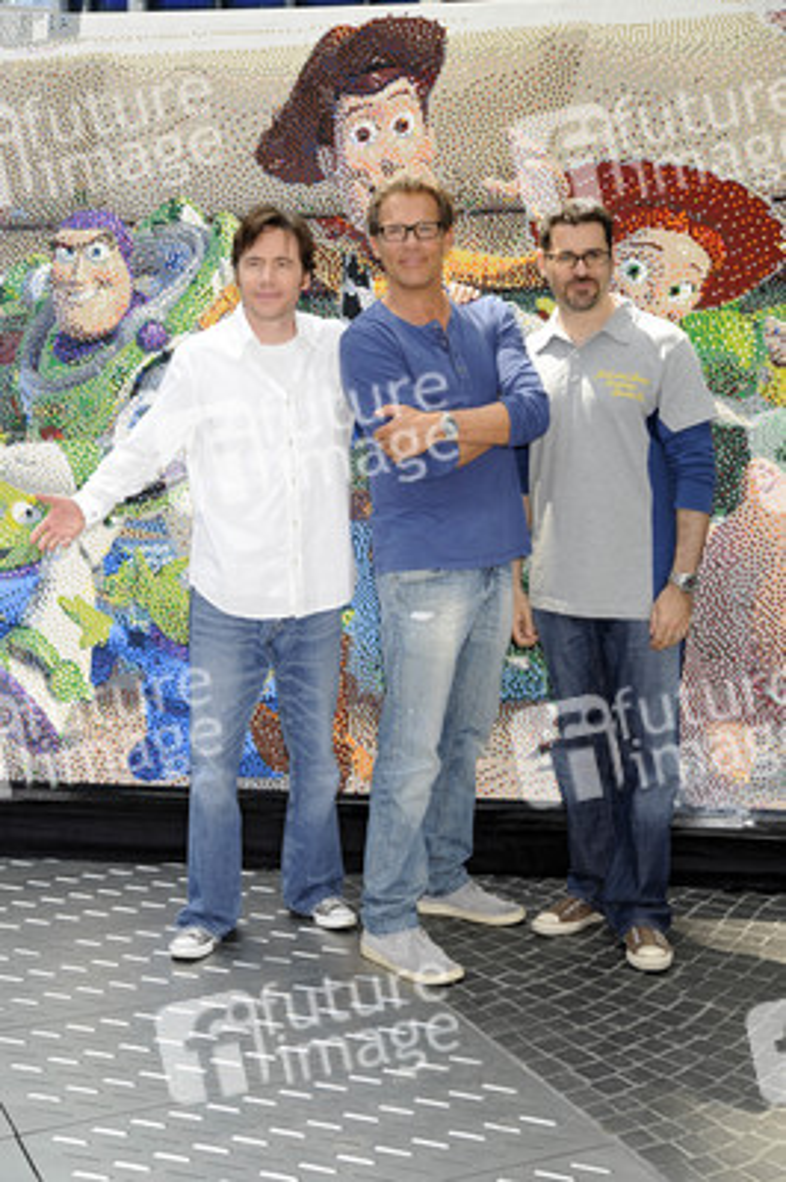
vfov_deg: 36.3
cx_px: 393
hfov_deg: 24.6
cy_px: 591
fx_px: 1804
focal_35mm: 55
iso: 320
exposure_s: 1/160
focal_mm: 55
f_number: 6.3
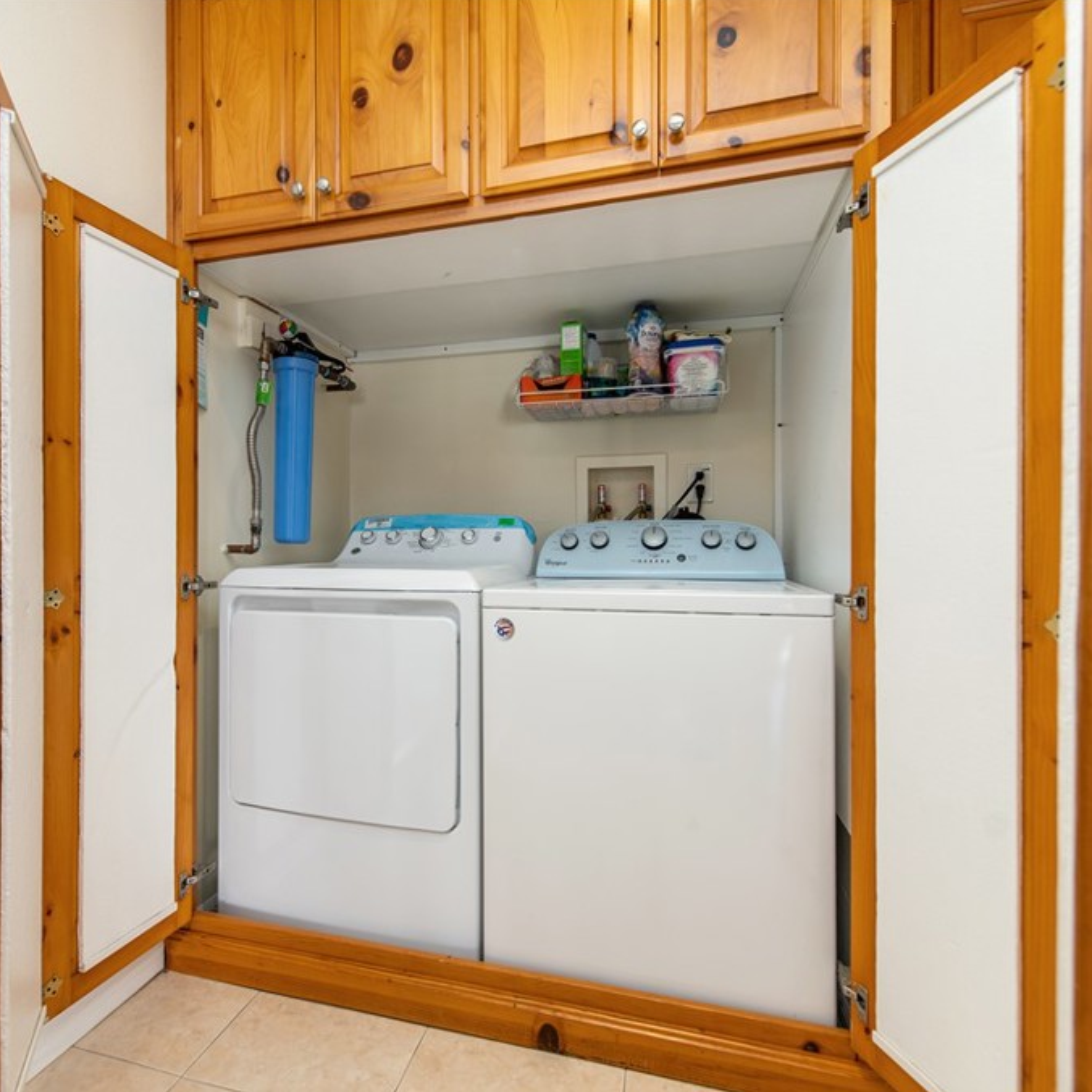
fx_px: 642
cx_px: 486
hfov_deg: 80.4
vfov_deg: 80.7
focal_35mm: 18
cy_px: 545
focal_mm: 14
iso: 450
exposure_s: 1/60
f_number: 4
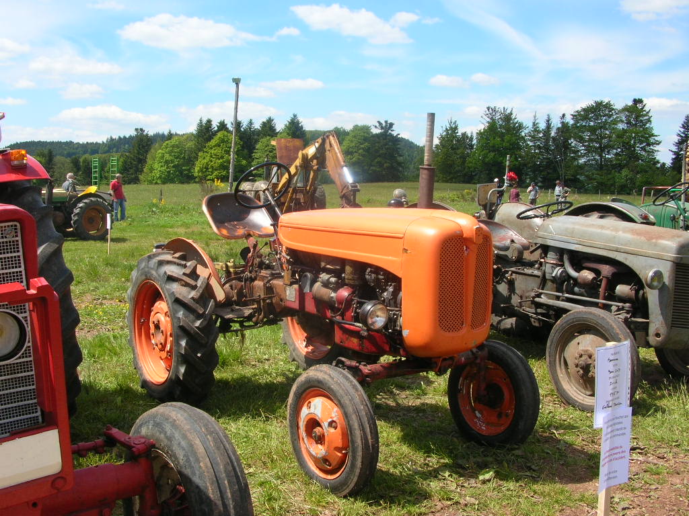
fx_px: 697
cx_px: 344
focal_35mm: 35
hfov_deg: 52.6
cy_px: 258
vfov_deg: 40.7
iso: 50
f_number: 5.6
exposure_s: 1/208
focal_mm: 5.8
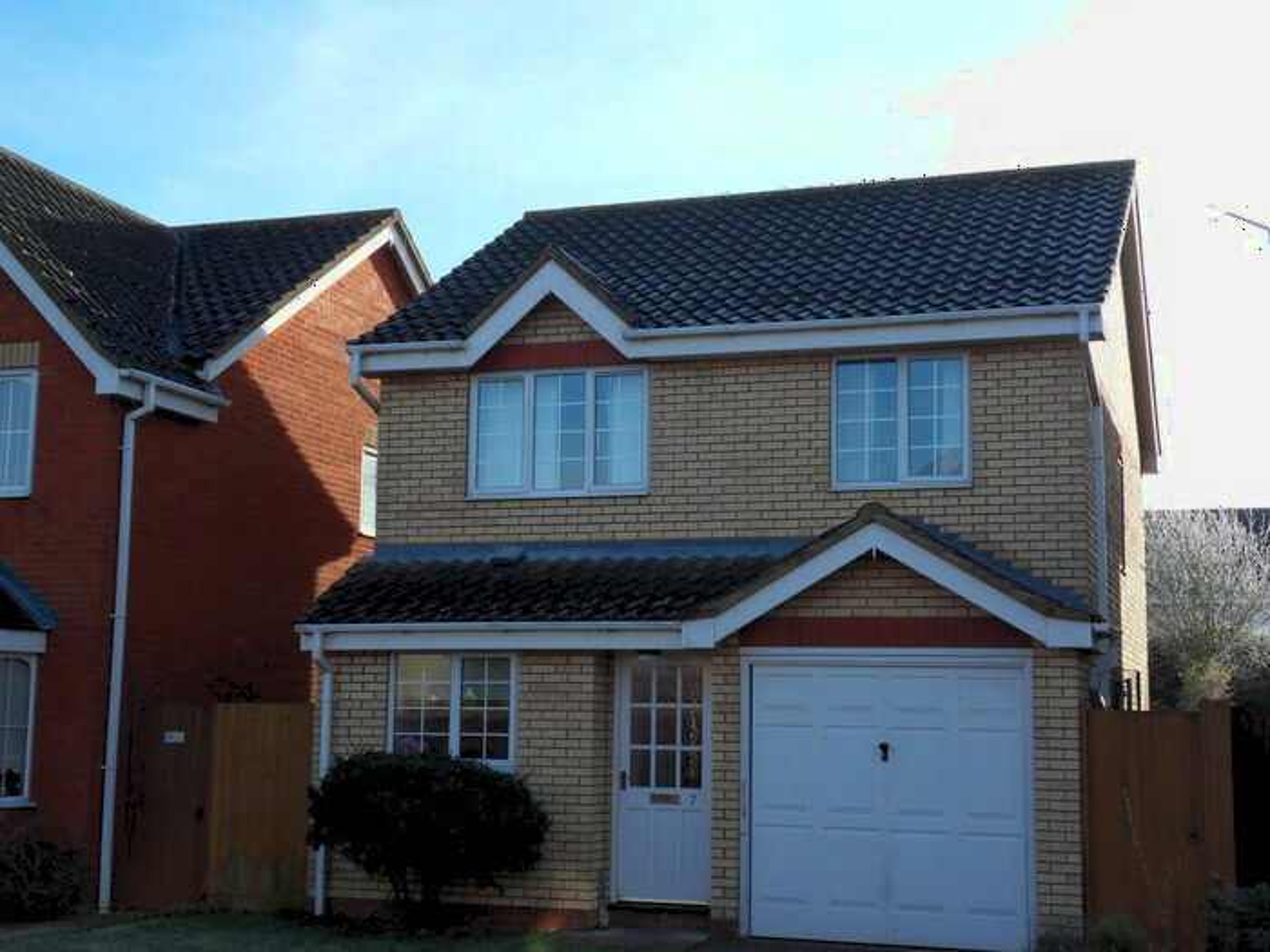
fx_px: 1908
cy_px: 476
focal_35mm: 52
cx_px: 635
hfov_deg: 36.8
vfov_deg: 28.0
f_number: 4.5
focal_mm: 9.1
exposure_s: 1/250
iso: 80
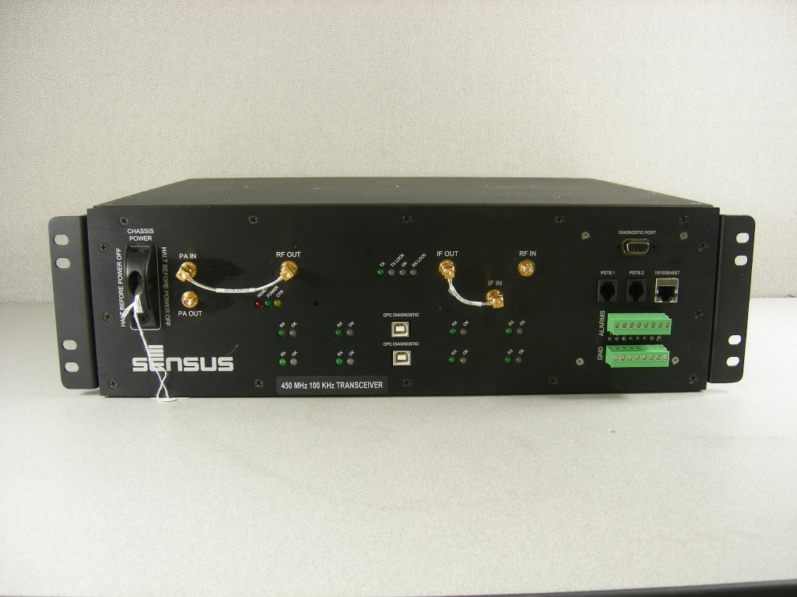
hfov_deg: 51.4
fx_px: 829
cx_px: 398
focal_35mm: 36
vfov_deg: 39.7
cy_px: 298
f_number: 3
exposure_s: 1/45.8
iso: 64
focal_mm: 7.5
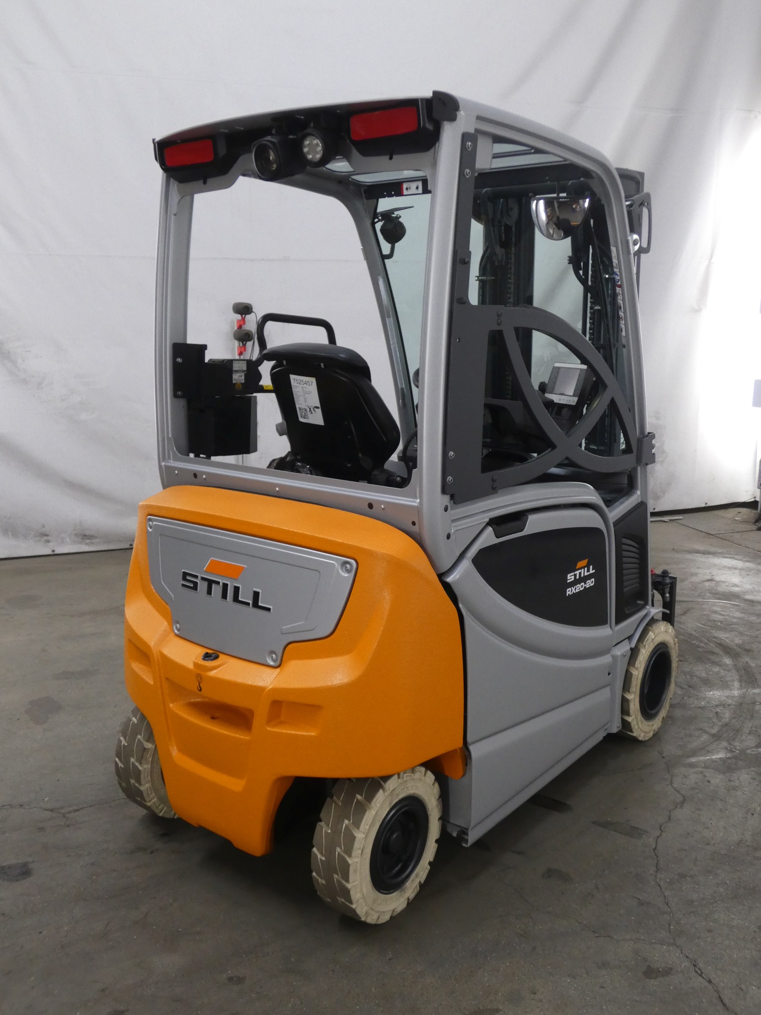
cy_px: 508
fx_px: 909
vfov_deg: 58.4
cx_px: 380
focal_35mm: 31
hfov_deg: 45.4
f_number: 3.3
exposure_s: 1/80
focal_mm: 5.5
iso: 320
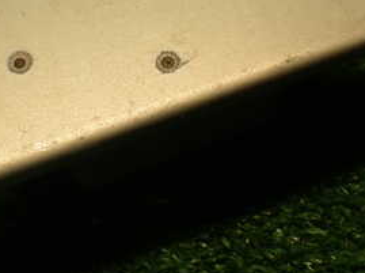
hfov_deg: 28.9
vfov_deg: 21.2
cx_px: 130
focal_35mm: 67
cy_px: 11
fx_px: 706
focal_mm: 5.4
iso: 200
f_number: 2.3
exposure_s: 1/60
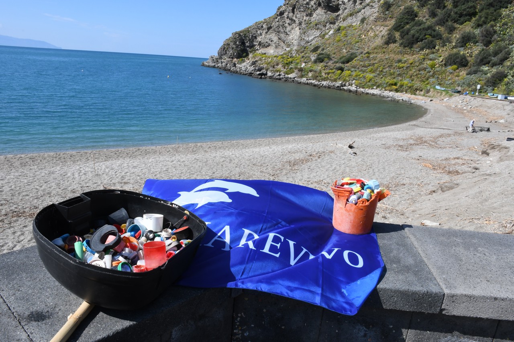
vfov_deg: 47.9
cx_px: 257
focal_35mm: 27
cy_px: 171
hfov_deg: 67.4
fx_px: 385
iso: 400
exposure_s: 1/160
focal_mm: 18
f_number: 22
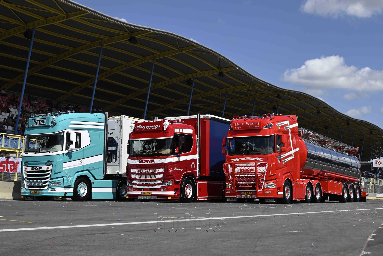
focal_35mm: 46
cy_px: 128
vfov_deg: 29.2
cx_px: 192
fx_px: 489
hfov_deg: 42.7
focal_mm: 46
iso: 100
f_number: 5.6
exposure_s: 1/500
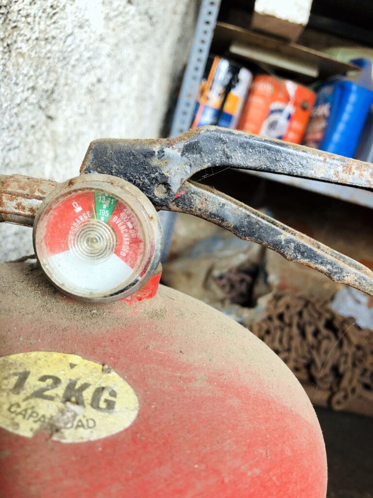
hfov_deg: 49.7
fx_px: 402
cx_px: 186
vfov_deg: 63.4
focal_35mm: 28
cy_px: 249
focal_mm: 3.99
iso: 25
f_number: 1.8
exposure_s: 1/30
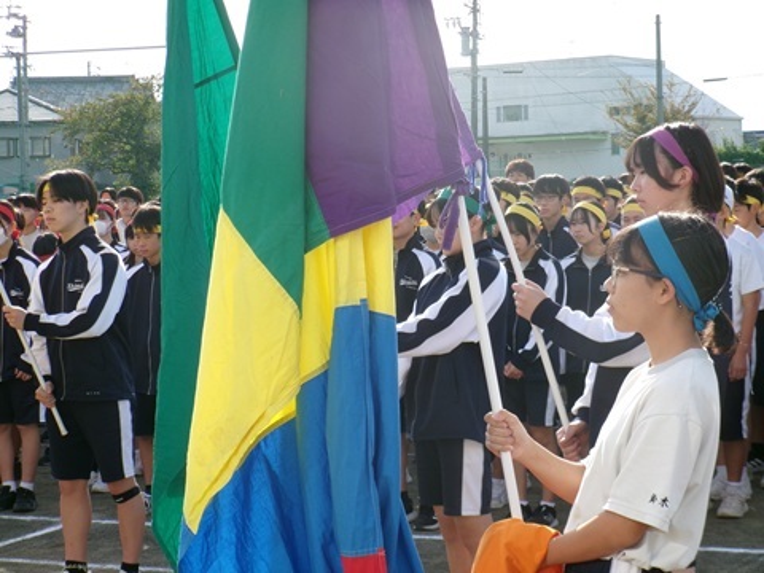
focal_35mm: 95
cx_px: 382
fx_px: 2097
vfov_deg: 15.6
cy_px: 286
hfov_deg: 20.7
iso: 100
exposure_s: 1/210
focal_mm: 16.9
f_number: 5.8
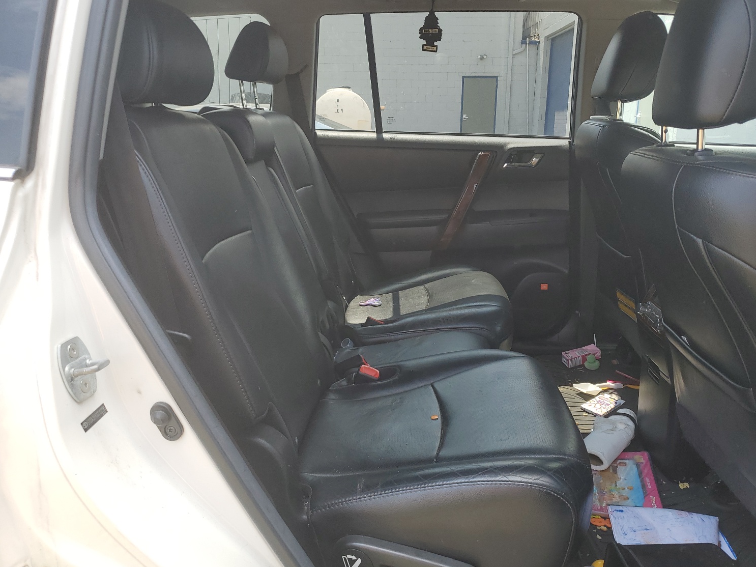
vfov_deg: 49.7
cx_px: 406
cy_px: 297
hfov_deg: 63.4
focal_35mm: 28
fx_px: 611
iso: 50
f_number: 1.5
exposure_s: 1/400
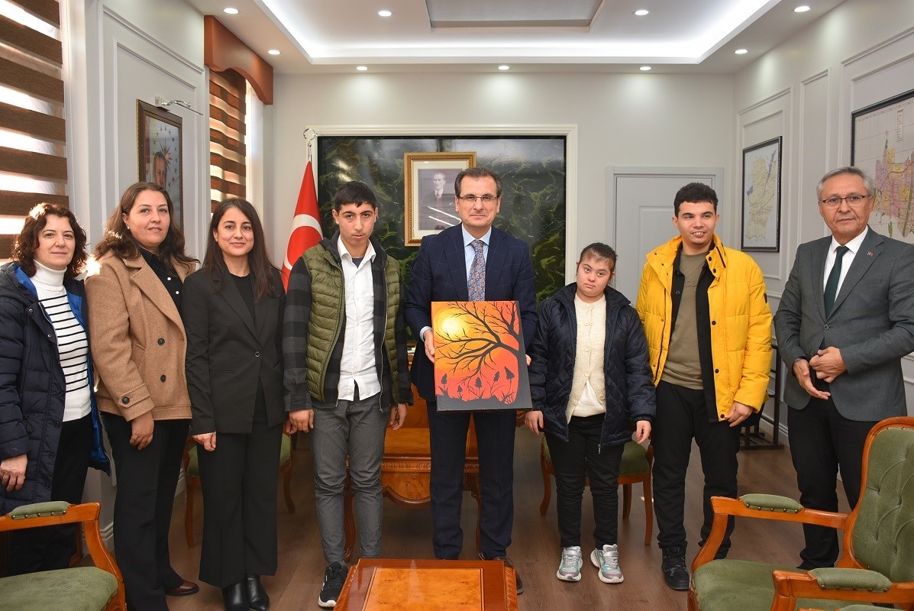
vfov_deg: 43.7
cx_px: 457
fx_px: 762
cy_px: 306
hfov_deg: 61.9
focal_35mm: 30
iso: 400
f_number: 4
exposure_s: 1/60
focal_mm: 20
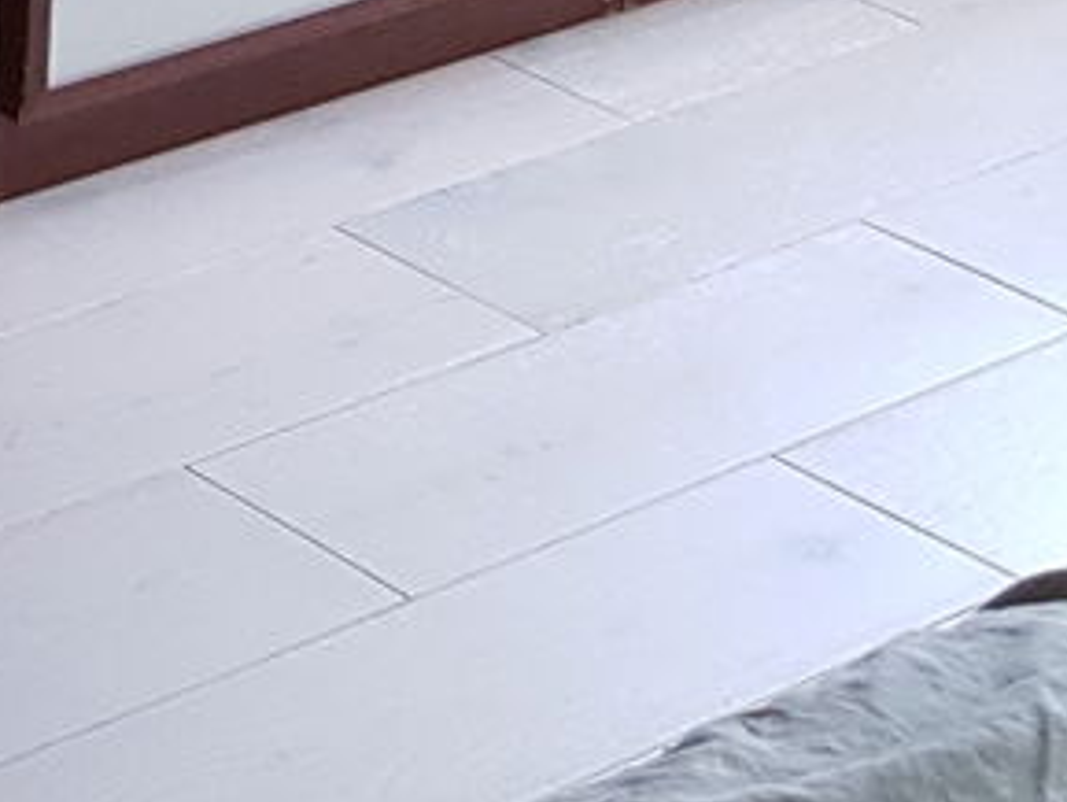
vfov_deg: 8.9
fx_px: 4440
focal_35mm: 144
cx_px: -1444
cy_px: -1353
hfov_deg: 11.5
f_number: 1.7
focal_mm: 4.2
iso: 200
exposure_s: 1/24
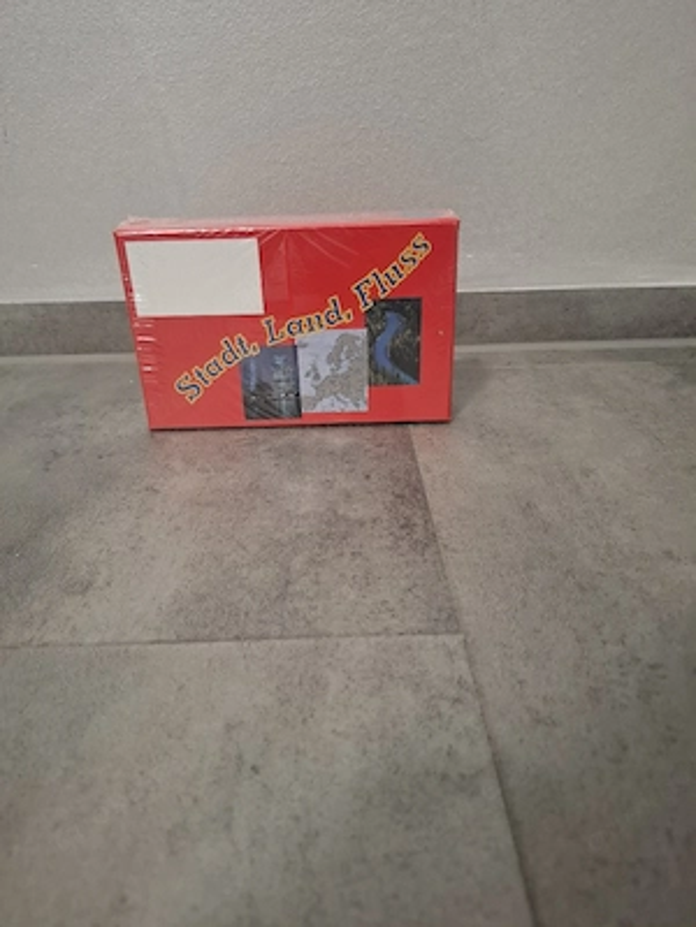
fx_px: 617
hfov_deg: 58.9
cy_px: 464
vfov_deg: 73.9
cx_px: 348
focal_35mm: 23
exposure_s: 1/25
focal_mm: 5.54
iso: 640
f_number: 1.8
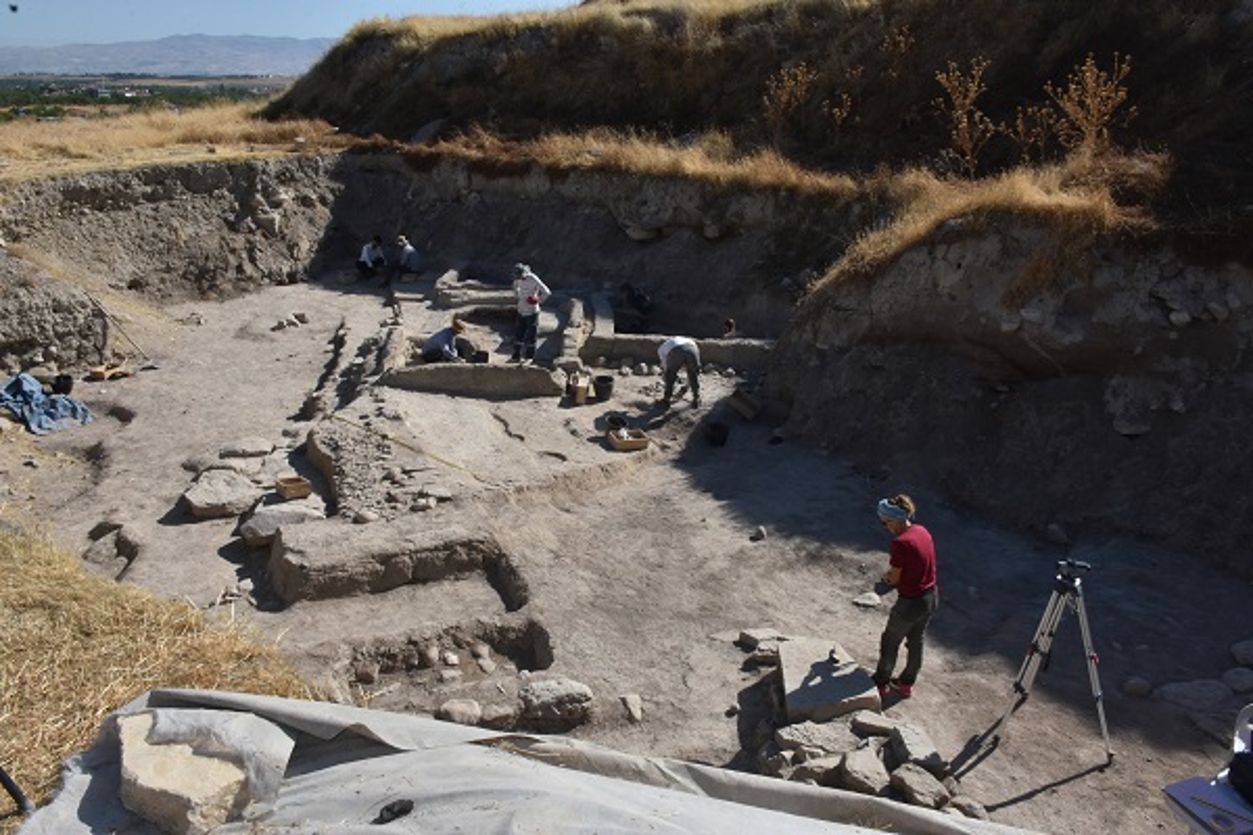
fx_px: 940
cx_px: 626
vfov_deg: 47.9
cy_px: 418
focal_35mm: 27
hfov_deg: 67.4
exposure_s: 1/250
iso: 640
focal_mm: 18
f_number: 22
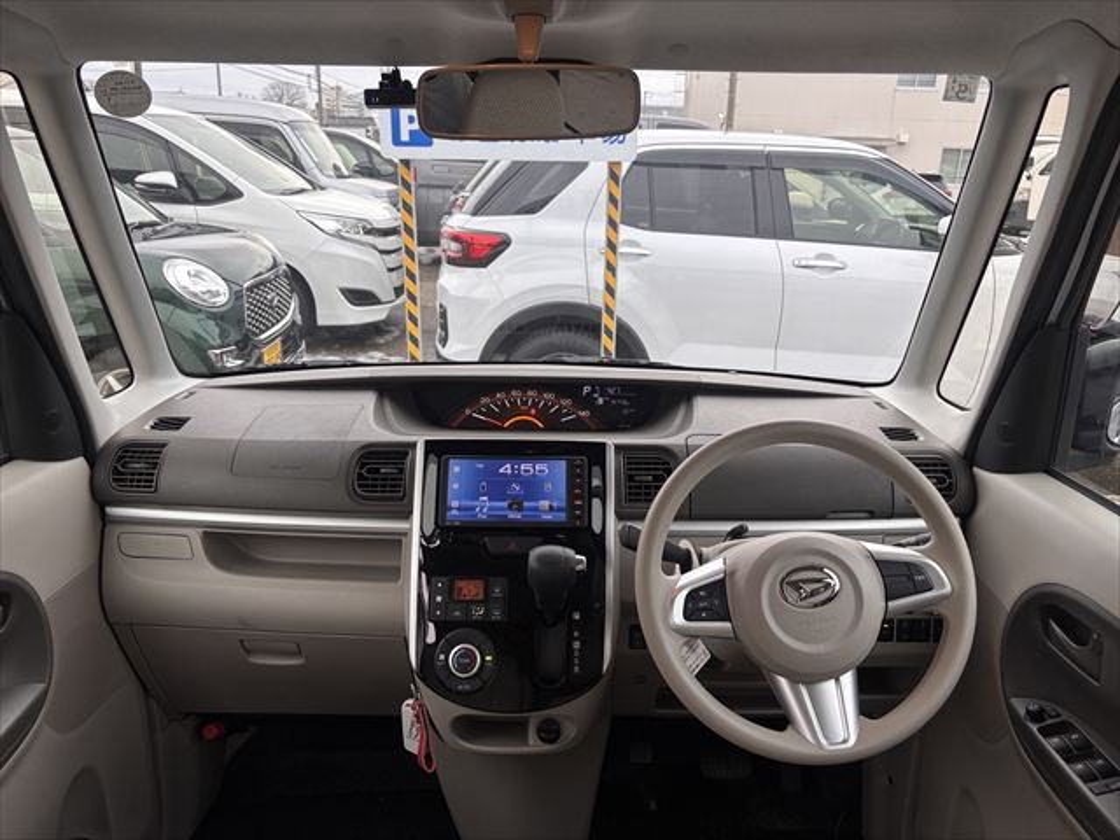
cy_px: 420
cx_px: 560
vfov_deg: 53.1
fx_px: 841
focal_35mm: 26
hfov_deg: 67.3
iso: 50
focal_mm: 5.96
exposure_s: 1/121
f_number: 1.6
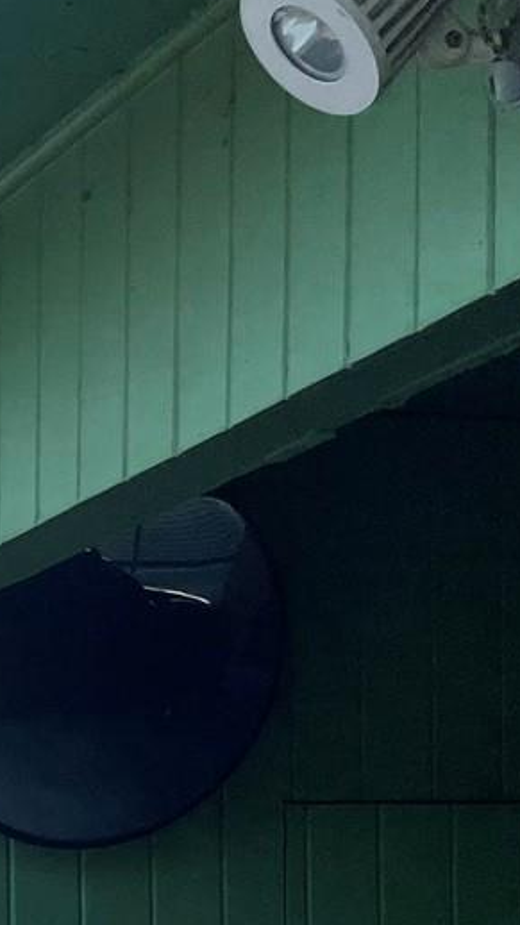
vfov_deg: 18.2
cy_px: 1086
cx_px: -1027
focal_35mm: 112
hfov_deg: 8.9
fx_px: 2748
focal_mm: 4.2
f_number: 1.6
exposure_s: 1/2882
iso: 32
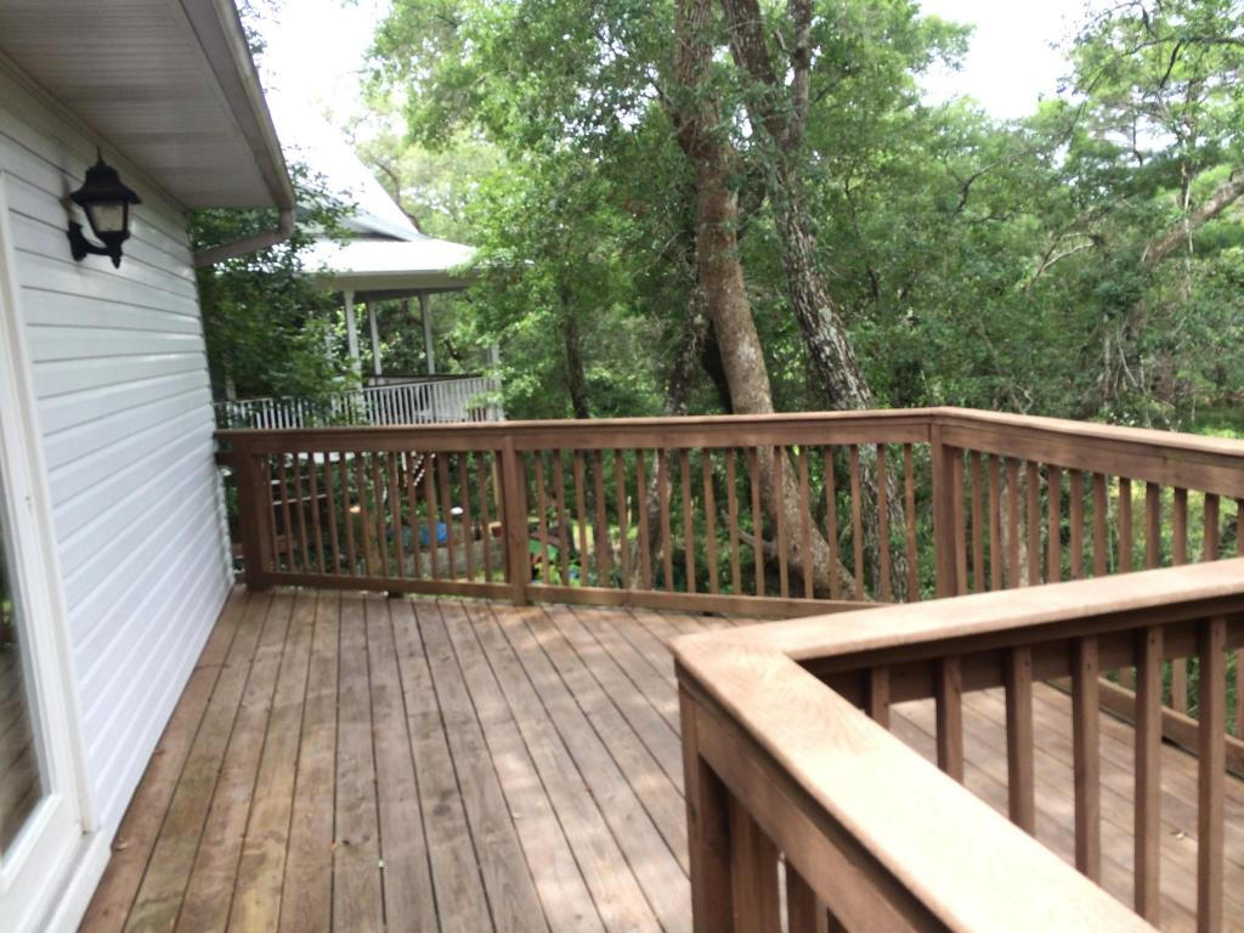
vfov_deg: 46.8
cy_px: 466
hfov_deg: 60.0
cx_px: 622
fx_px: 1078
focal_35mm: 30
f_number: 2.2
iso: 32
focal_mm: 4.12
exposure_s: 1/363
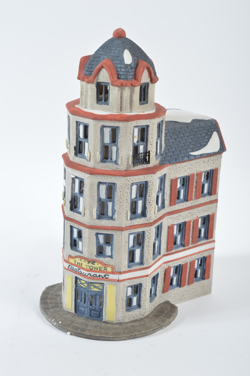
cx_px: 125
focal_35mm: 63
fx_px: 657
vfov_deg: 31.9
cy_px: 188
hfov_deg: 21.5
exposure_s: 1/160
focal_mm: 42
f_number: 11
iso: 100
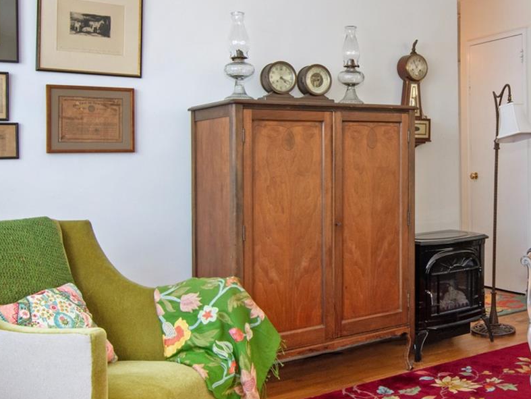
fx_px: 633
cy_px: 157
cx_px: 424
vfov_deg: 34.8
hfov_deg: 43.4
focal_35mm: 41
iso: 640
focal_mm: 11
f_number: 11
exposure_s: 1/25
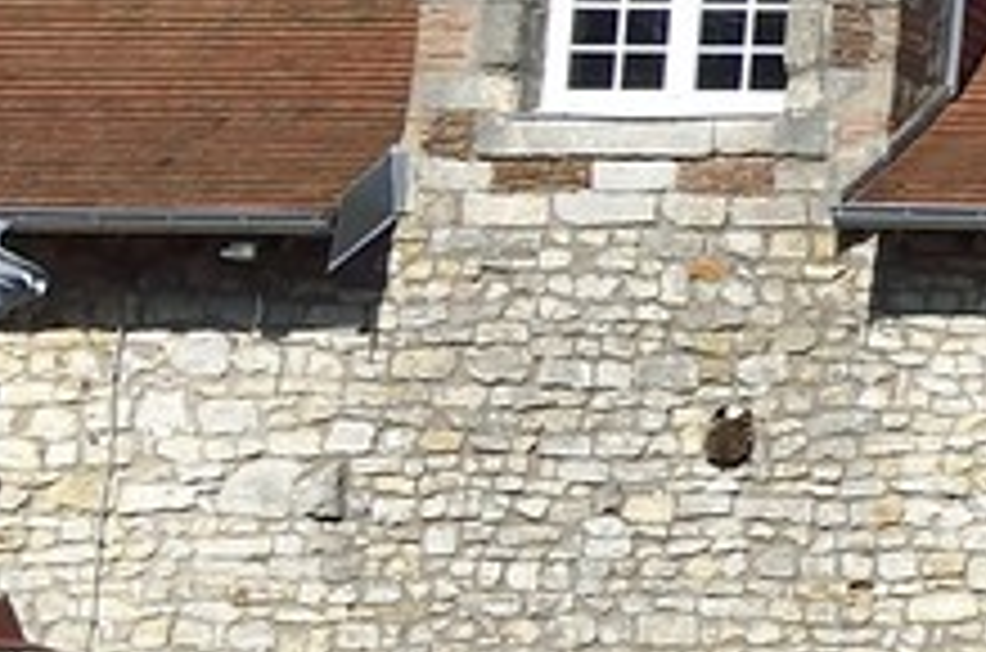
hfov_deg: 7.8
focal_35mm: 205
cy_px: 189
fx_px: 5602
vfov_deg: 6.7
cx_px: 3480
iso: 200
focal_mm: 28
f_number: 13
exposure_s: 1/400
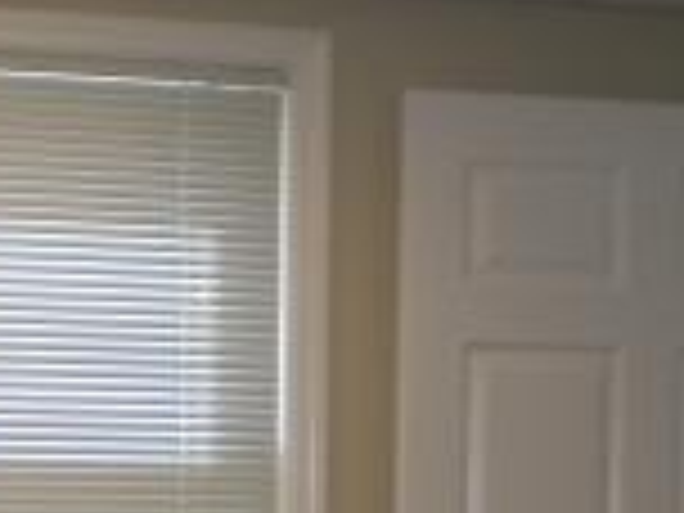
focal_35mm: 160
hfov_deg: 12.3
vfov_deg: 9.1
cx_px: 297
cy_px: 706
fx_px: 3162
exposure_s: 1/100
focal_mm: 6.3
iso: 50
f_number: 3.1
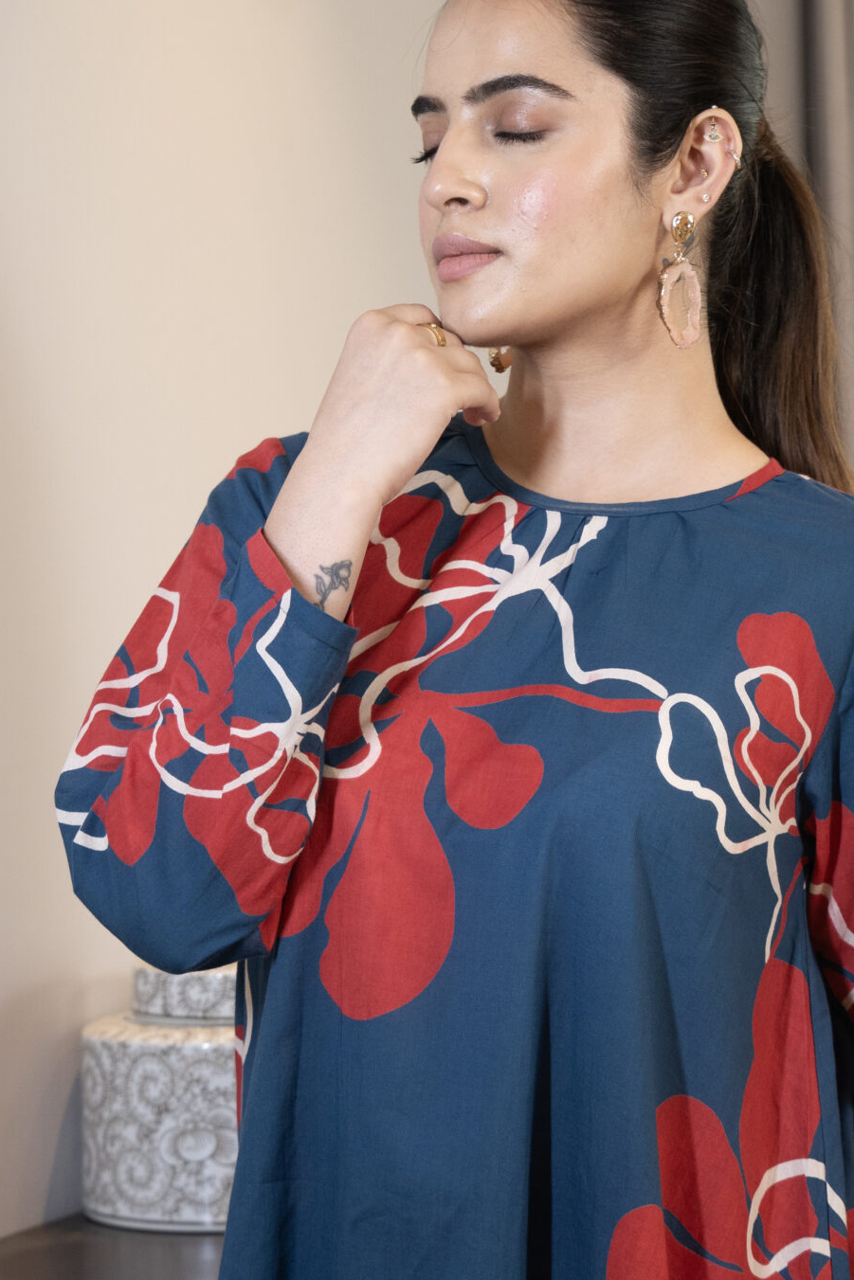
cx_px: 502
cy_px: 871
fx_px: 4518
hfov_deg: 10.8
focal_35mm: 127
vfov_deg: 16.1
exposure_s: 1/100
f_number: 4.5
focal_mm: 67
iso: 200
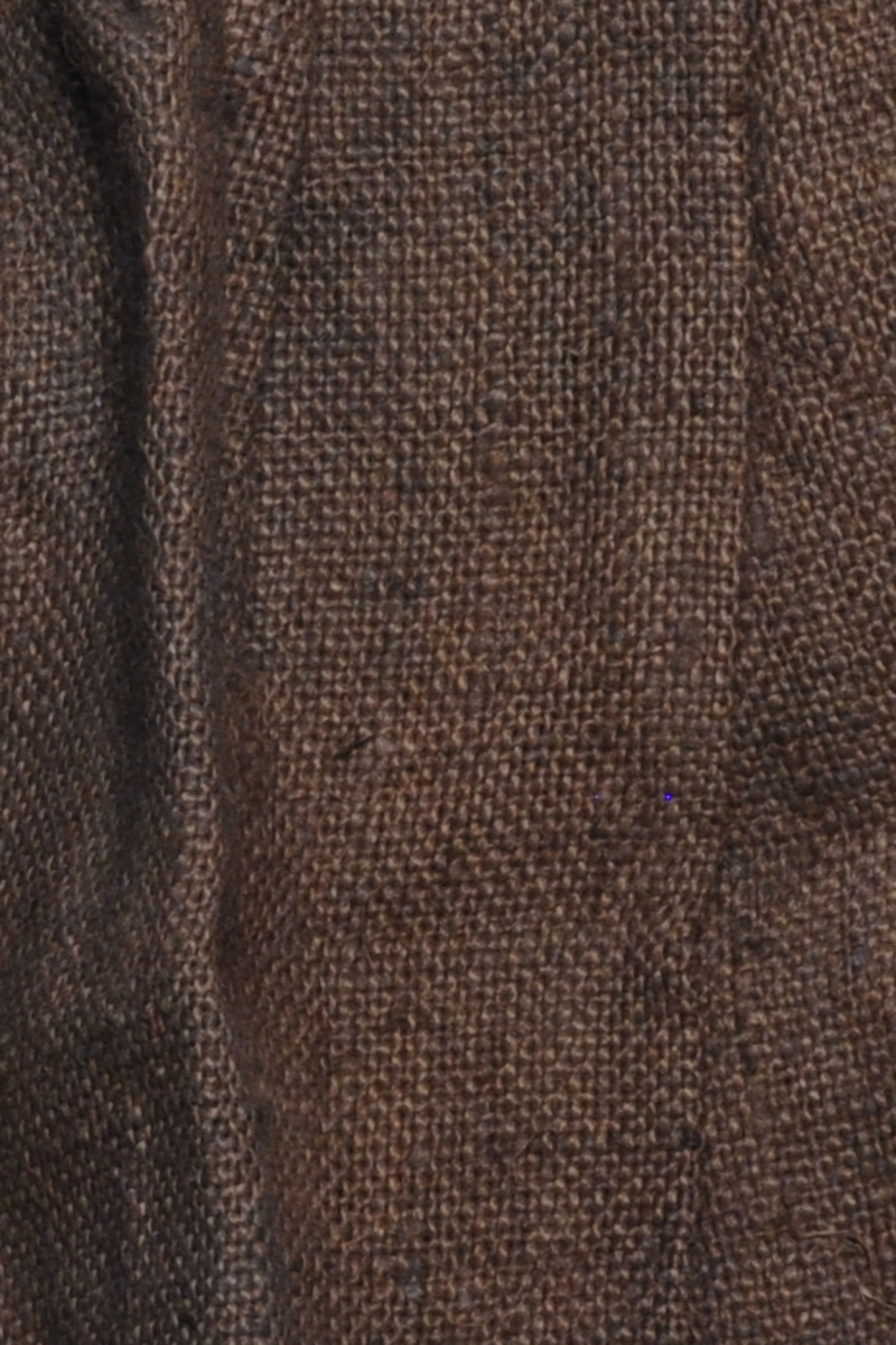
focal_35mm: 431
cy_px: 796
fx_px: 16102
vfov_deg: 4.8
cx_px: 328
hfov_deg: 3.2
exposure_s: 1/8
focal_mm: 58
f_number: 11
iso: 400
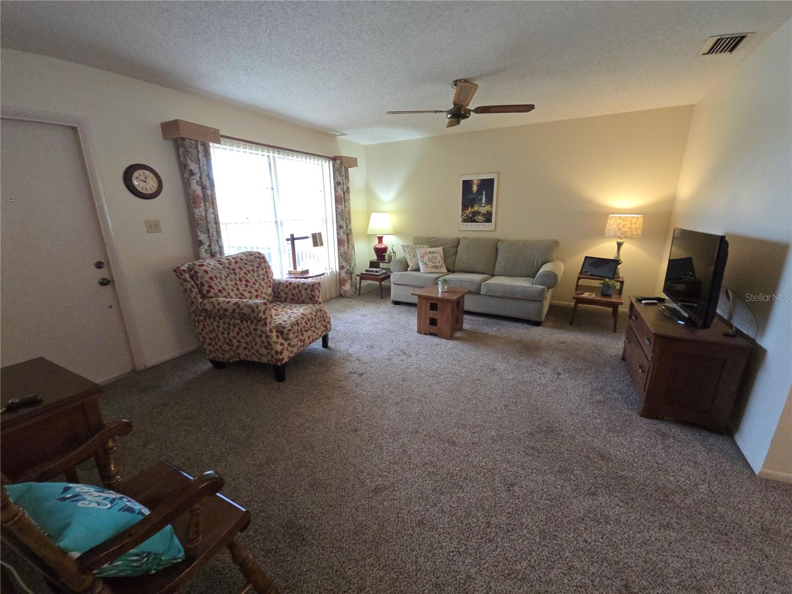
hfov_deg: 106.2
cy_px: 297
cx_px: 396
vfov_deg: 89.9
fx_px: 297
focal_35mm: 13
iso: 200
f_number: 2.2
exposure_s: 1/60
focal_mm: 2.2
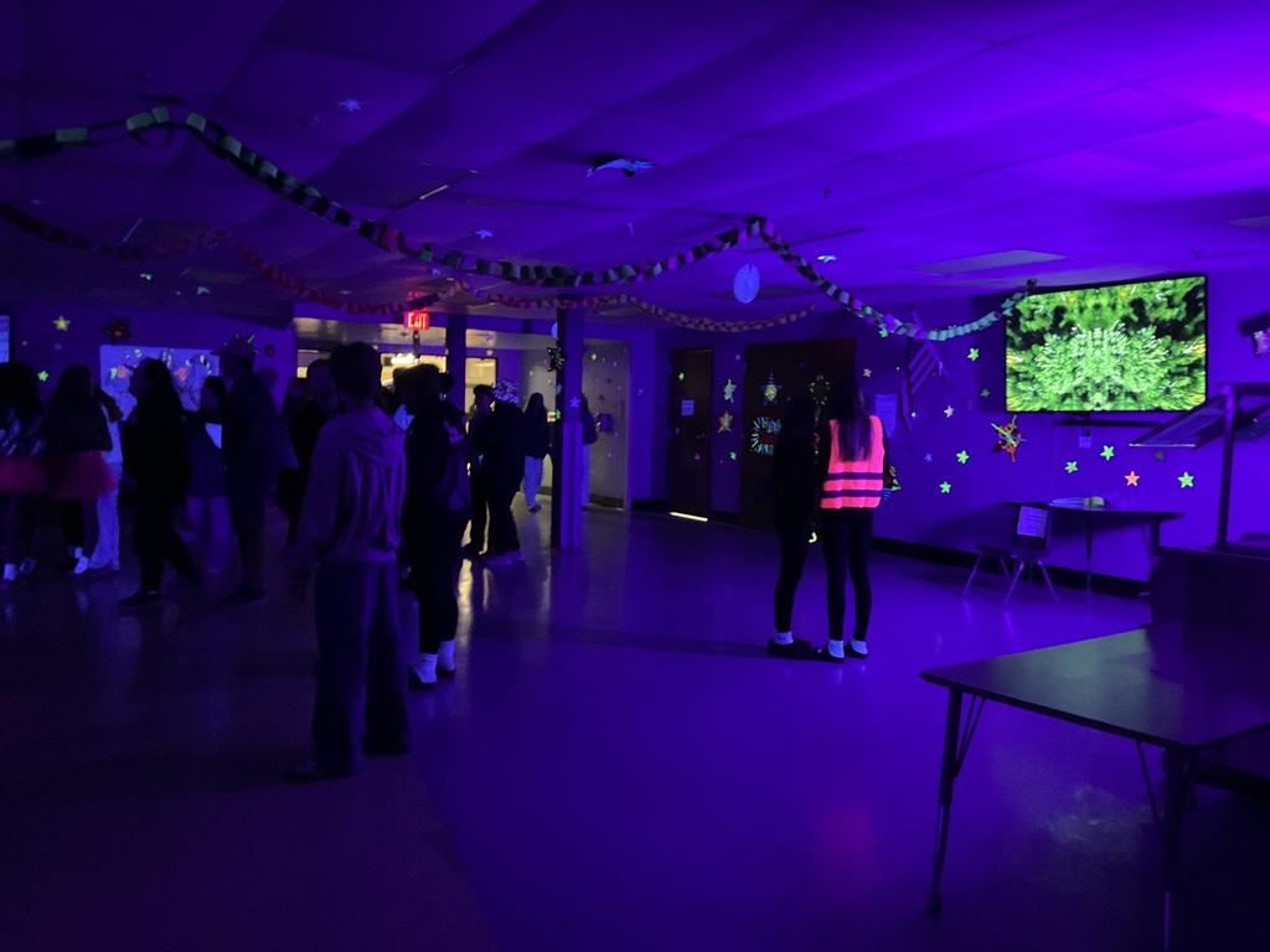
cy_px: 476
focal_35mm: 29
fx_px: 1064
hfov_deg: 61.7
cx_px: 635
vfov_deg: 48.2
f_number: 1.8
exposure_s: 1/15
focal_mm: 3
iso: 800
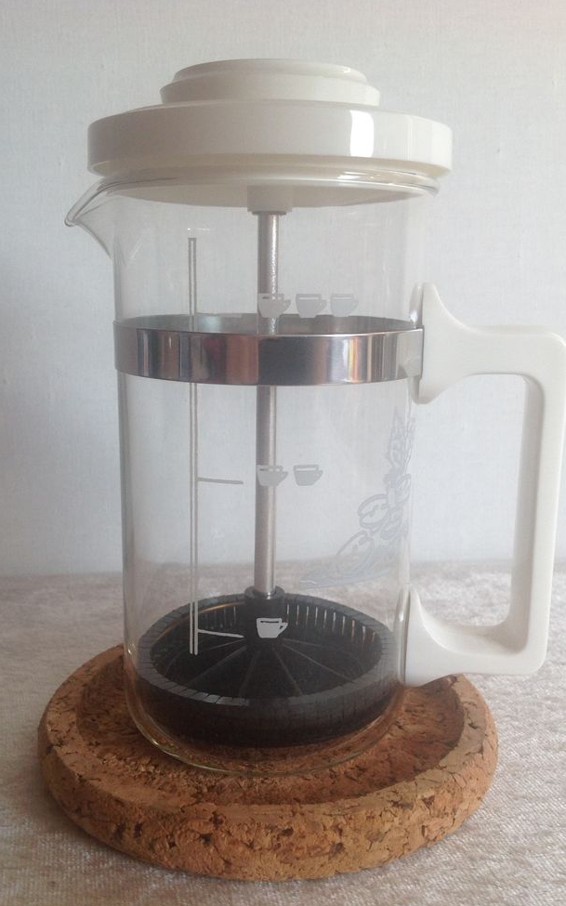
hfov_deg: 33.6
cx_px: 275
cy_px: 462
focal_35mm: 38
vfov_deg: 51.5
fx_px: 938
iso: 80
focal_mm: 4.28
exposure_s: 1/120
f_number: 2.4
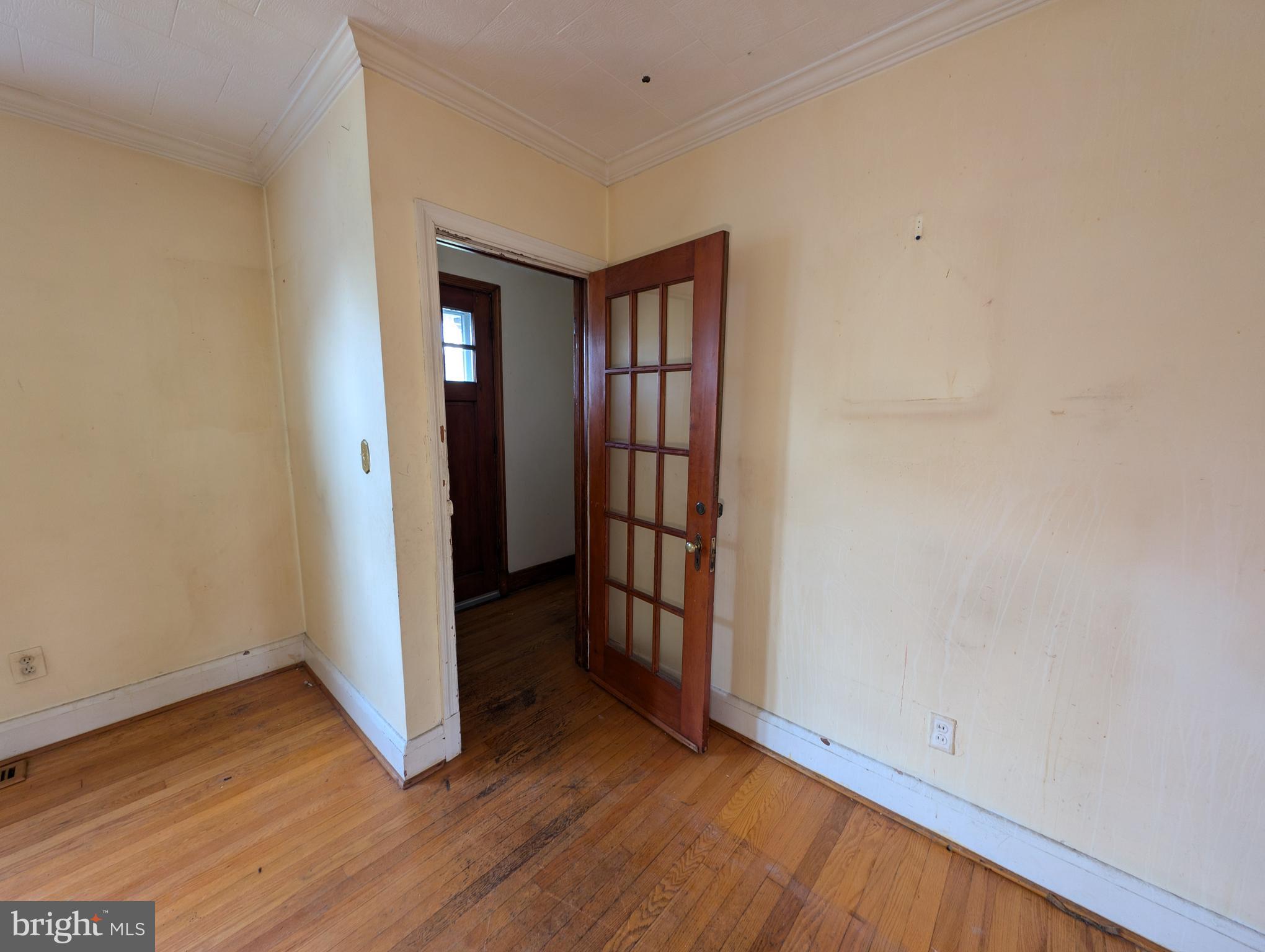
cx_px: 632
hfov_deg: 110.5
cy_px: 476
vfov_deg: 94.6
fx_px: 439
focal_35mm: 12
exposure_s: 1/19.7
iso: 54
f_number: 1.95
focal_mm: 2.23
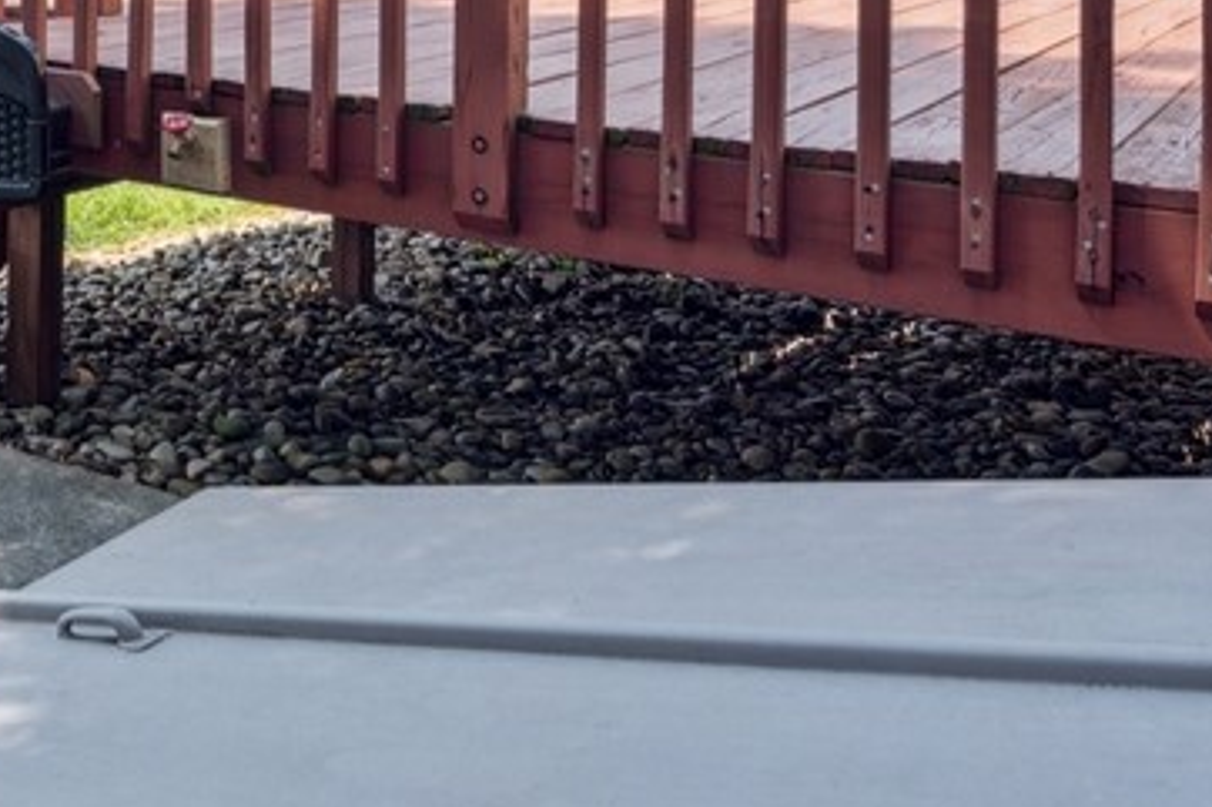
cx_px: -55
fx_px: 1716
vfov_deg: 24.1
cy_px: -157
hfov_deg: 34.6
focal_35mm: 51
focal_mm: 17
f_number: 11
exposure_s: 1/13
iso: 50
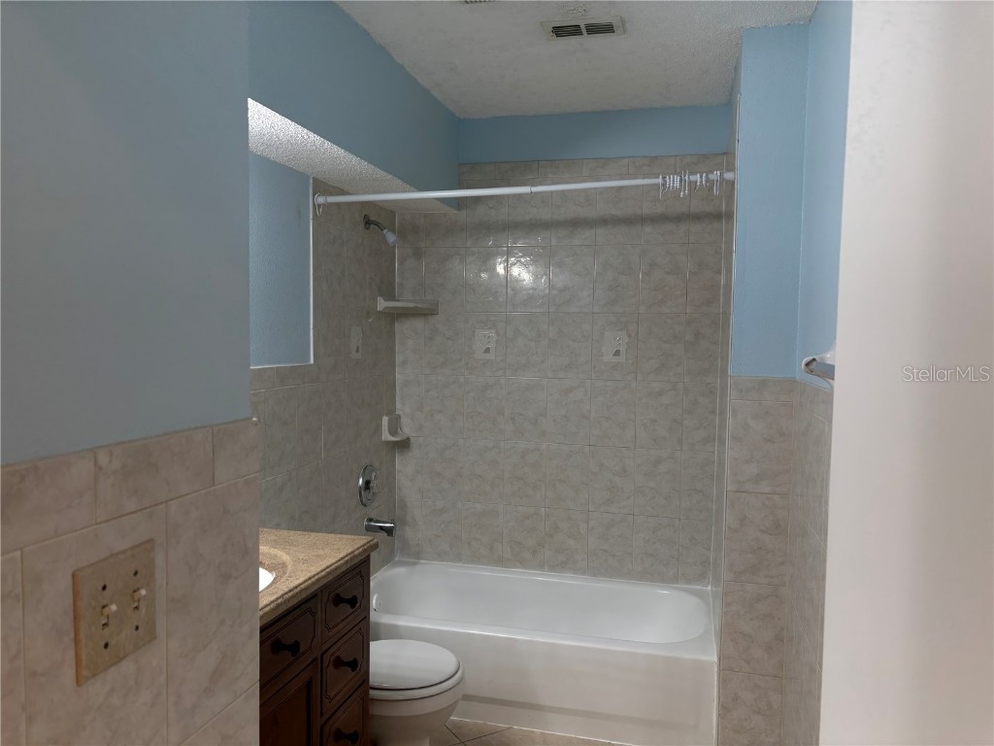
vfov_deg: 53.1
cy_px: 373
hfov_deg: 67.3
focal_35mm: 26
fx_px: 747
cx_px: 497
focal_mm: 5.96
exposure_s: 1/120
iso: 80
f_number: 1.6
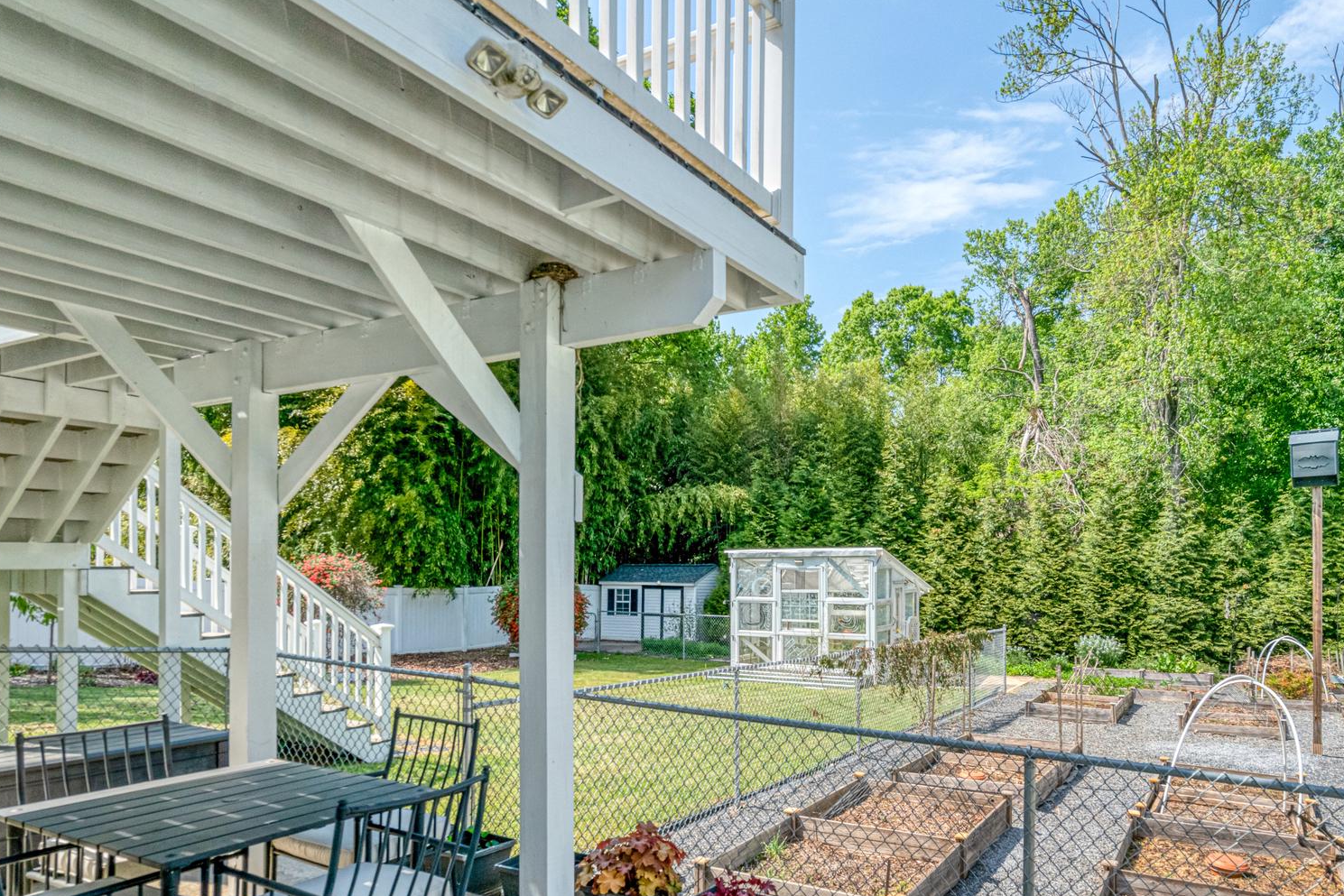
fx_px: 821
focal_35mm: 22
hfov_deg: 78.3
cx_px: 752
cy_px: 556
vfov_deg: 56.6
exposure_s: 1/2000
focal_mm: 16
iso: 1250
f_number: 8
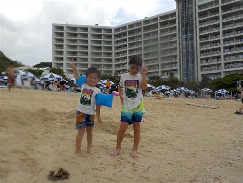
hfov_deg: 60.0
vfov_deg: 46.8
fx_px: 211
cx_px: 122
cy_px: 92
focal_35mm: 30
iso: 125
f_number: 3.3
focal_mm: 4.1
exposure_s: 1/1000
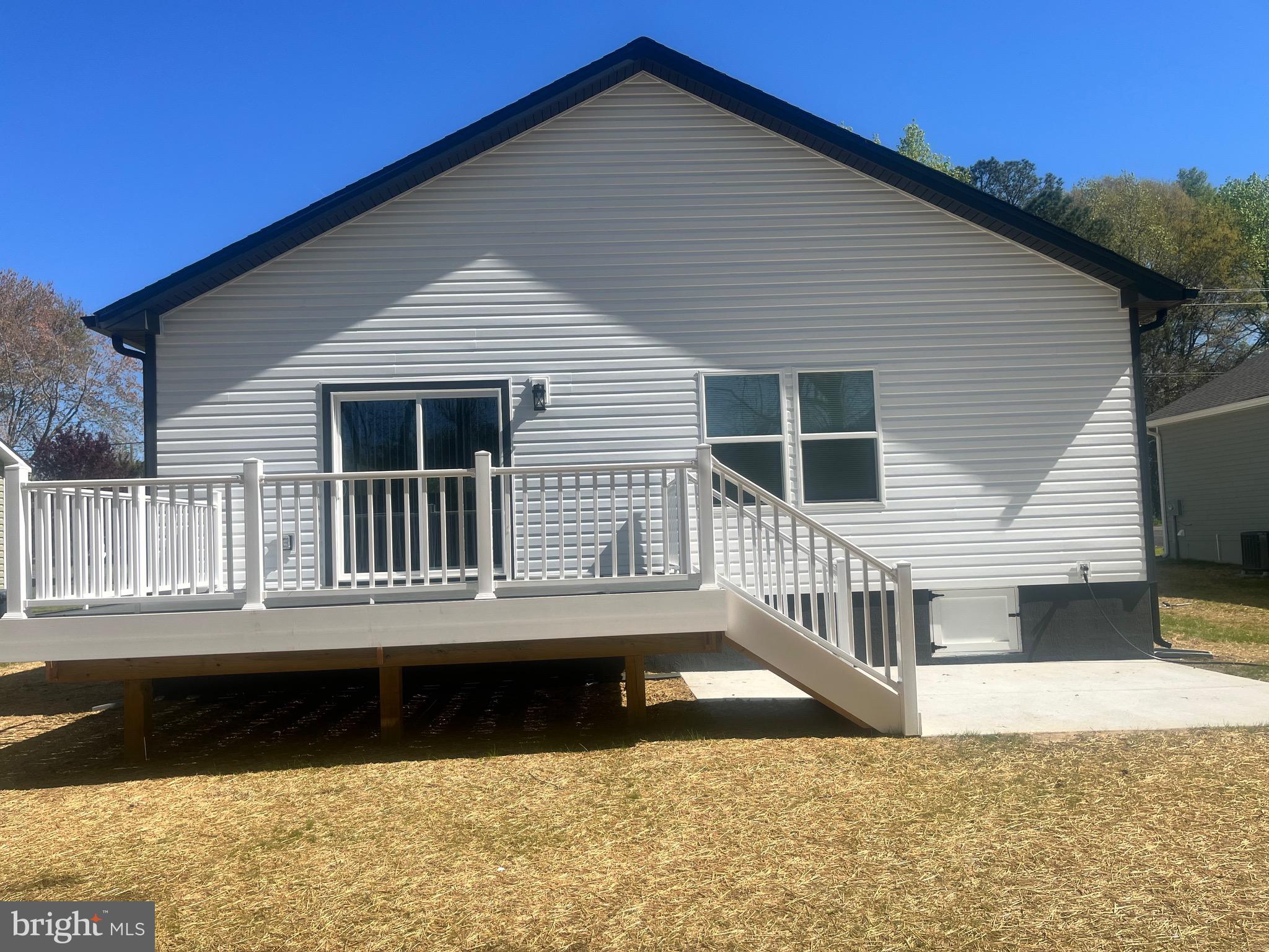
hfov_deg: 67.3
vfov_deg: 53.1
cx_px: 634
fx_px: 953
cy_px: 476
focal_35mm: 26
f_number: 1.6
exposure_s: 1/4149
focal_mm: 5.1
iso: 50
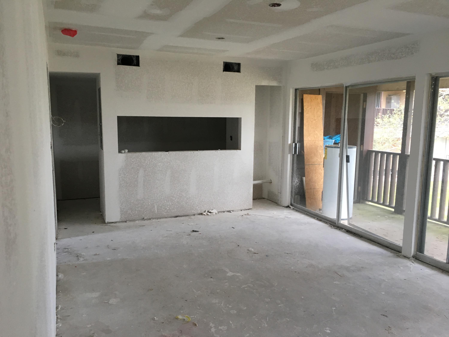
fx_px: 376
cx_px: 224
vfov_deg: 48.2
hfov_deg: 61.7
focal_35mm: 29
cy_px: 168
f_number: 2.2
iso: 40
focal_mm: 4.15
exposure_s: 1/30
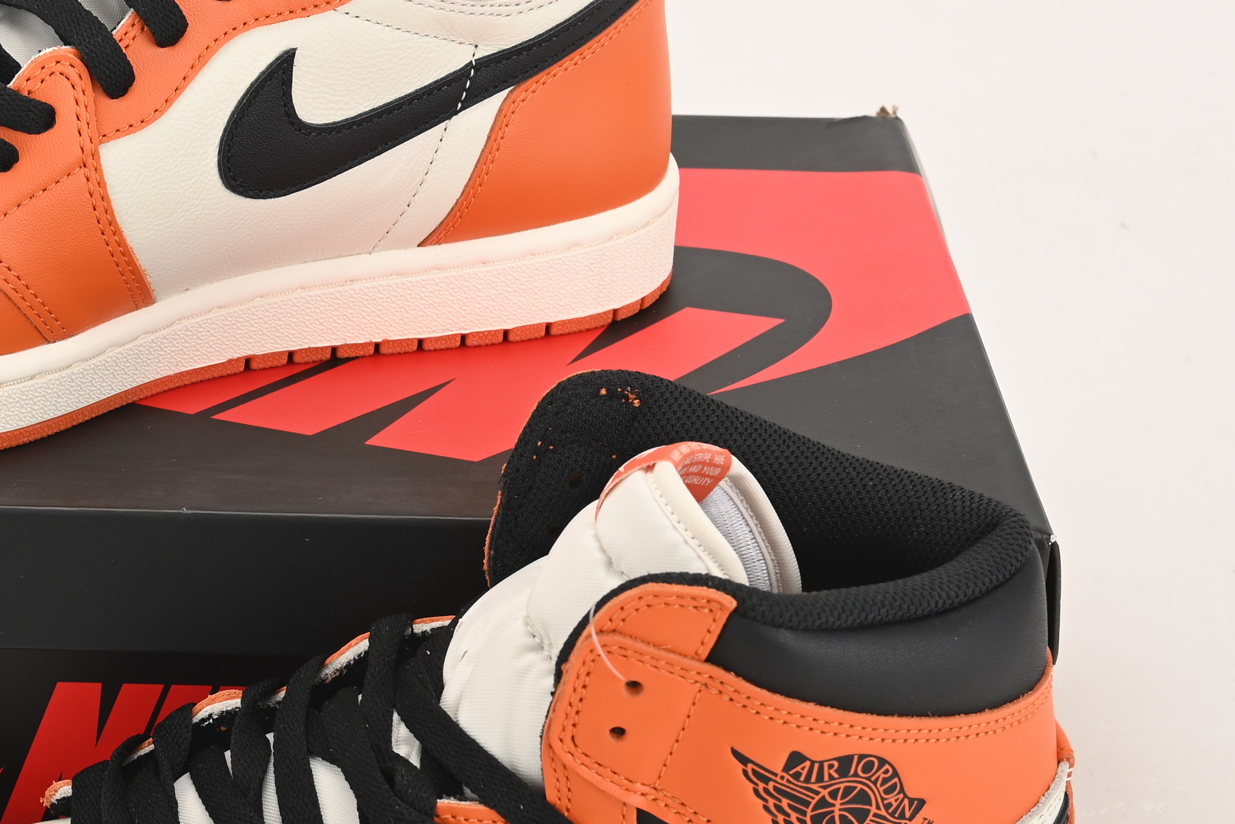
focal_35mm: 100
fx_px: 3432
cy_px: 446
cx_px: 218
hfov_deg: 20.1
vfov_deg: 13.7
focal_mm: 41
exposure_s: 1/200
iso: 100
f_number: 11
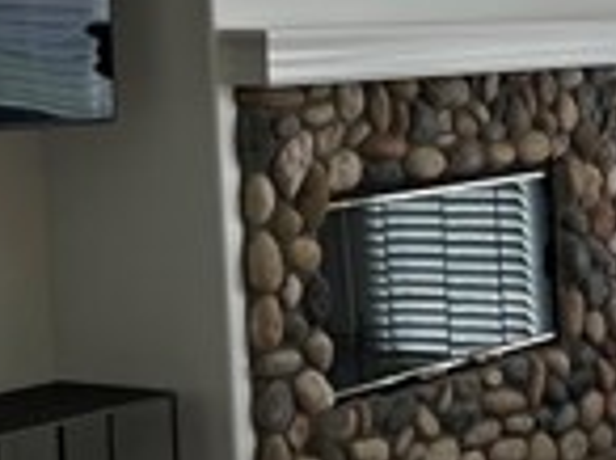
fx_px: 2025
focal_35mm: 114
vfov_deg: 13.0
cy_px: 211
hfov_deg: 15.0
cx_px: 1105
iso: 40
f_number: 1.5
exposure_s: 1/154
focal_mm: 5.7
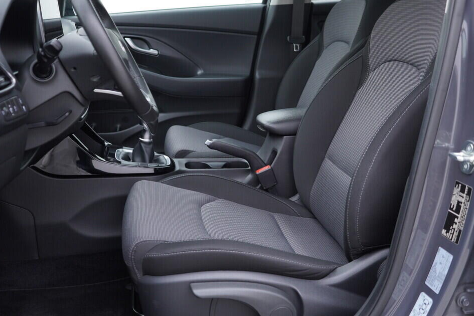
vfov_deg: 34.2
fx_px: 513
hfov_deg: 49.5
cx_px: 253
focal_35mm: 39
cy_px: 146
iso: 160
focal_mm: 24
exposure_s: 1/40
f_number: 2.8
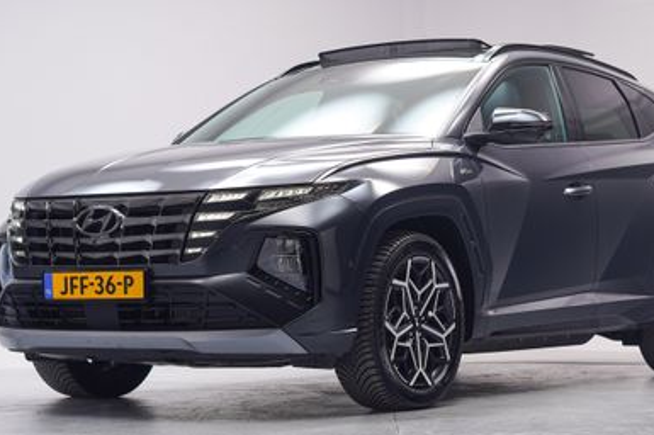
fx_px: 1180
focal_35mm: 65
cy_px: 213
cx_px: 362
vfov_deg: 20.9
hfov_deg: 31.0
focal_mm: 50
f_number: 3.2
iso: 100
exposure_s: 1/15
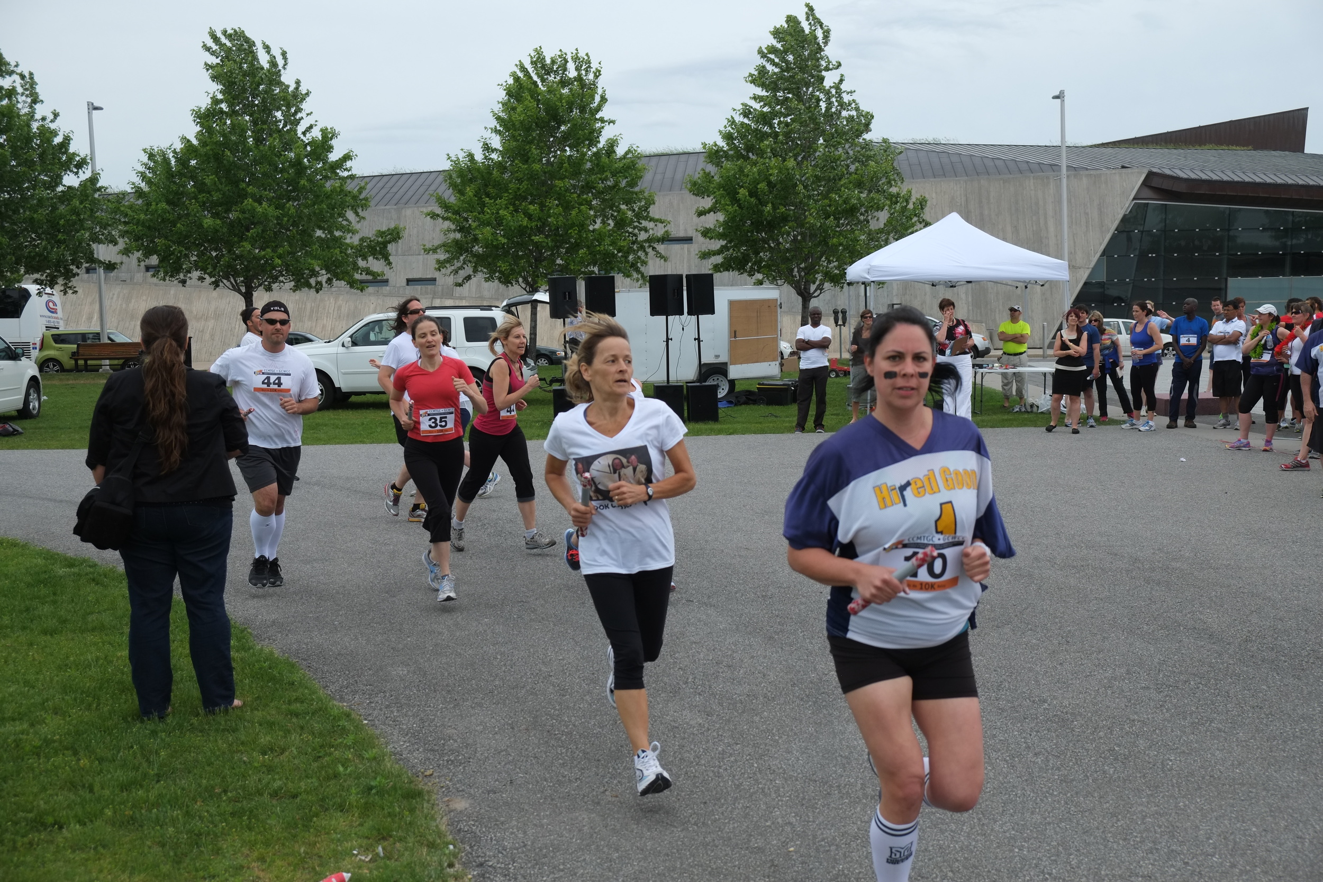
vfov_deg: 35.1
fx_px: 1396
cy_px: 441
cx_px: 662
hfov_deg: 50.7
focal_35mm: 38
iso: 400
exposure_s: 1/2000
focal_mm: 25.4
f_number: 4
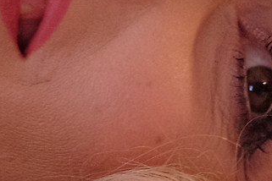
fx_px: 4752
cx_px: -42
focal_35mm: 629
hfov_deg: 3.3
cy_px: 234
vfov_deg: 2.2
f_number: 2.8
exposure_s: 1/60
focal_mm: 56
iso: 2000
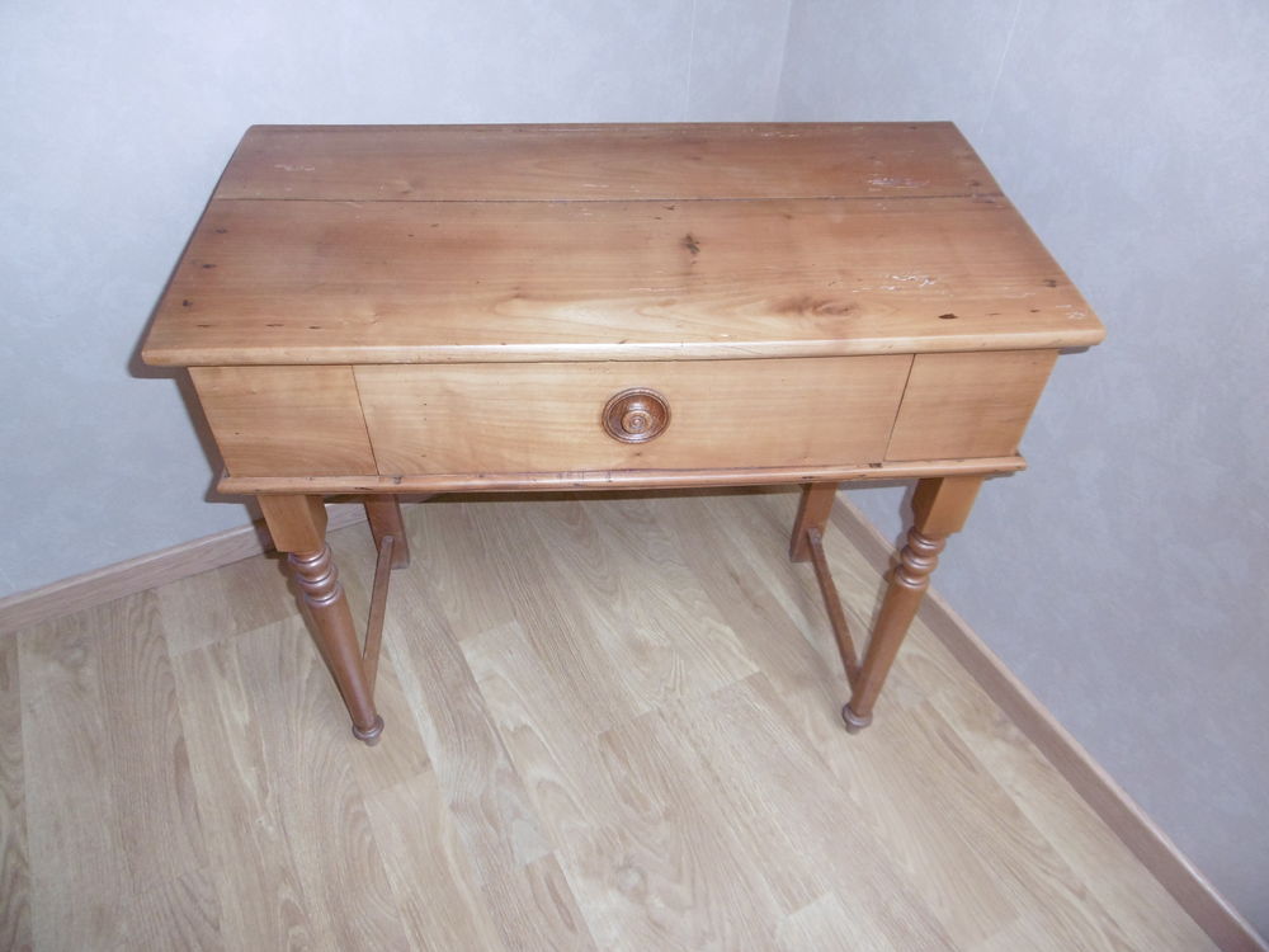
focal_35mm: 24
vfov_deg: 56.8
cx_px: 634
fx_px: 880
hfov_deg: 71.6
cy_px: 476
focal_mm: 4.3
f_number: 3.1
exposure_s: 1/60
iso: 200
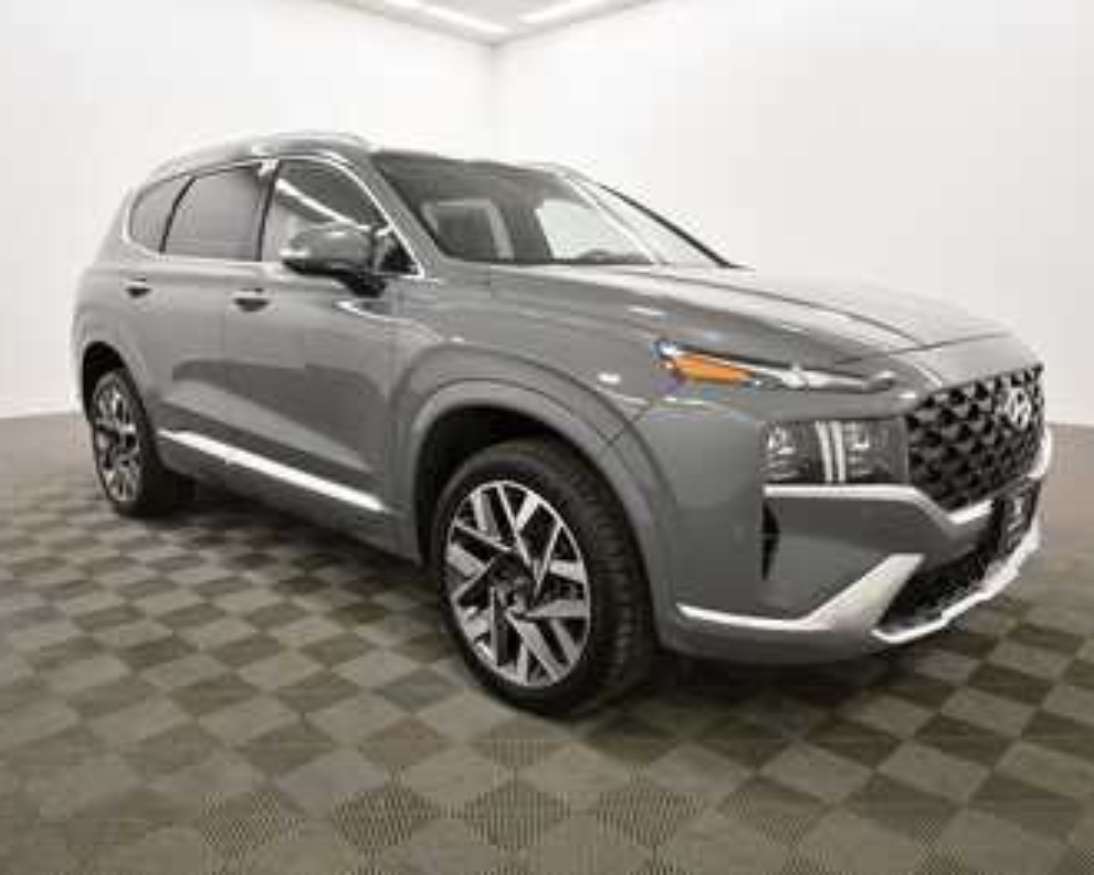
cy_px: 439
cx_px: 570
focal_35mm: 25
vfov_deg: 56.8
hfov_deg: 68.1
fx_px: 809
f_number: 5
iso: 900
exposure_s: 1/125
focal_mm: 15
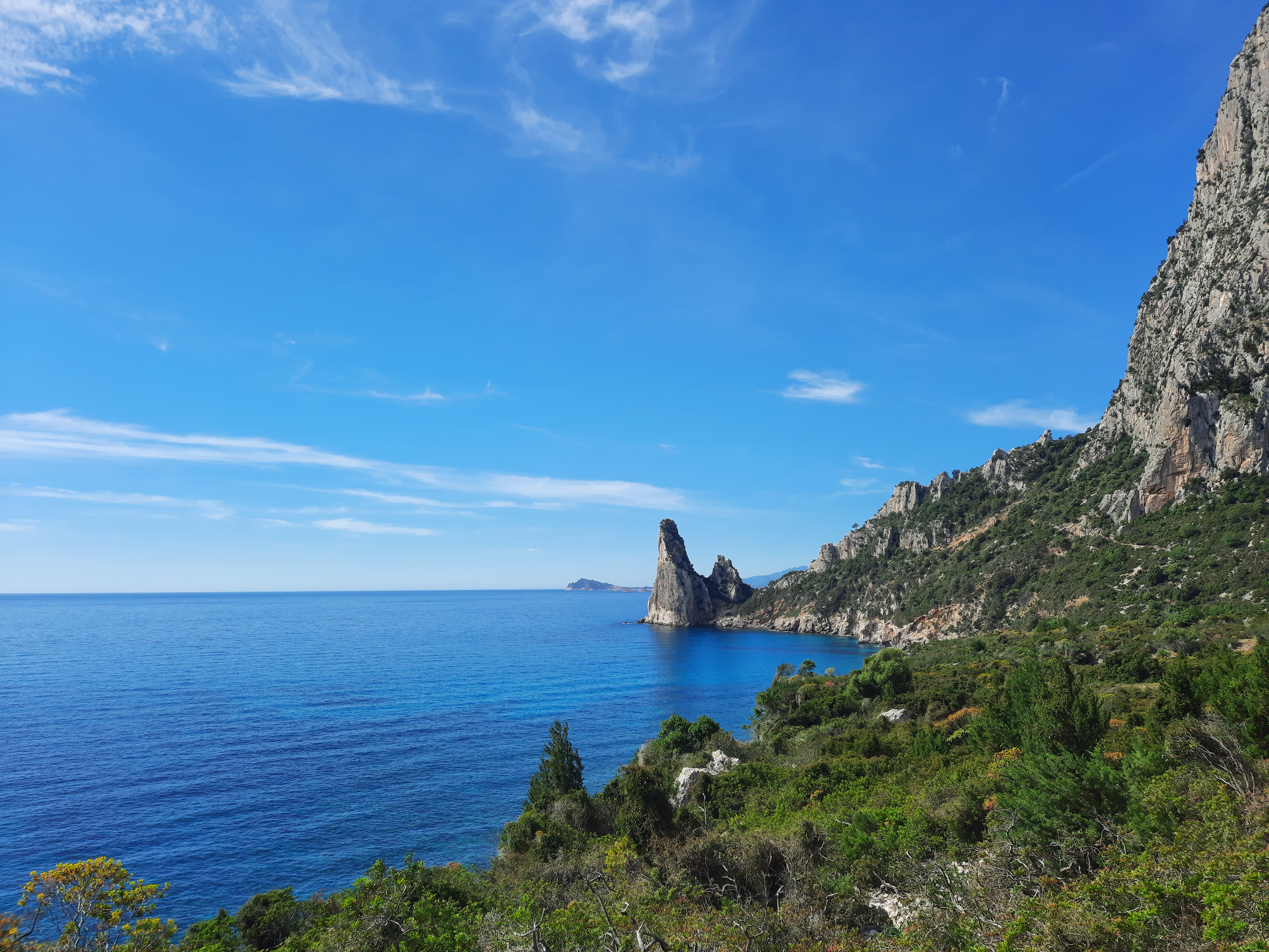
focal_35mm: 25
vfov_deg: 54.9
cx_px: 634
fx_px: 916
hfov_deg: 69.4
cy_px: 476
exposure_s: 1/973
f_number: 2
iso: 40
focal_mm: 4.6
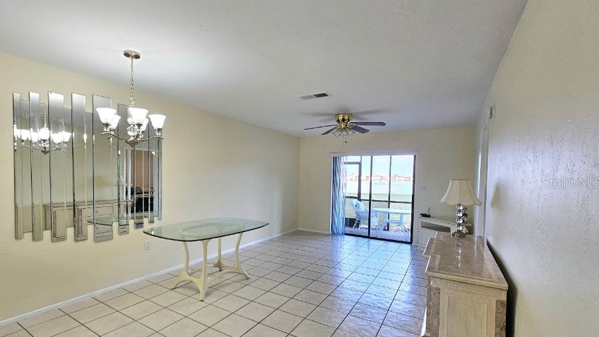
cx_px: 266
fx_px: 254
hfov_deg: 99.0
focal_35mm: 16
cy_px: 182
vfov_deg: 67.0
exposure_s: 1/60.2
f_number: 2.2
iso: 50
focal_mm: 2.2
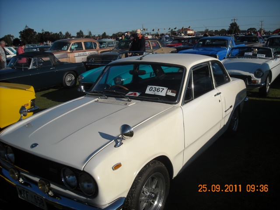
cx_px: 140
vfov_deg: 40.7
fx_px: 283
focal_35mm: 35
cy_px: 105
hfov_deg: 52.6
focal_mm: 5.7
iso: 64
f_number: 5.6
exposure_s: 1/569
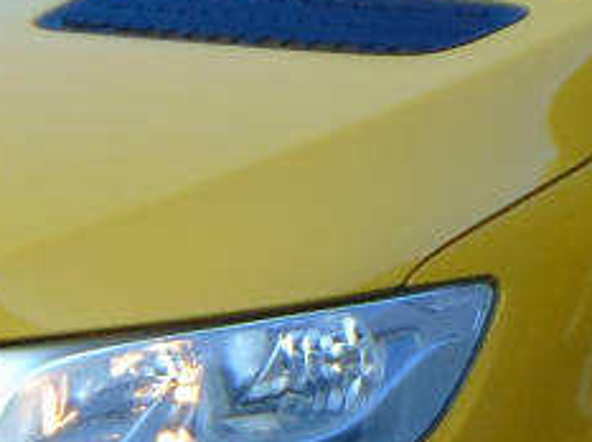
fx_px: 5874
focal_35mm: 344
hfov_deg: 5.8
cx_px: 391
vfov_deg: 4.3
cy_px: 206
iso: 80
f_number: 3.5
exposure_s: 1/80
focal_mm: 9
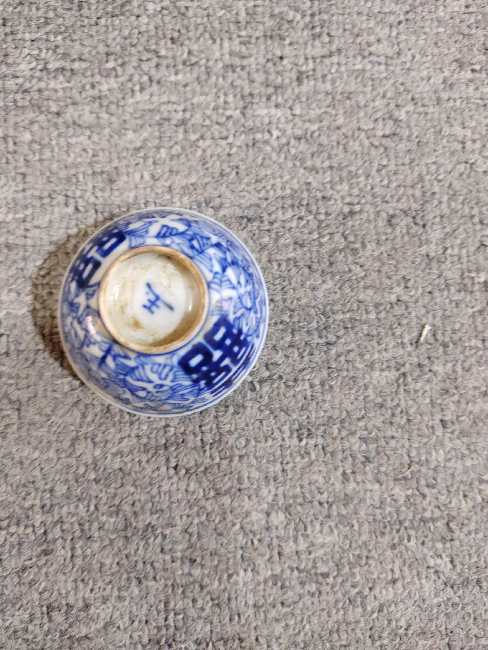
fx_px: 508
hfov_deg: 51.4
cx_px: 244
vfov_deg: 65.3
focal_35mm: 27
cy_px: 325
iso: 6400
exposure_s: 1/50
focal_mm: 6.14
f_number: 1.8
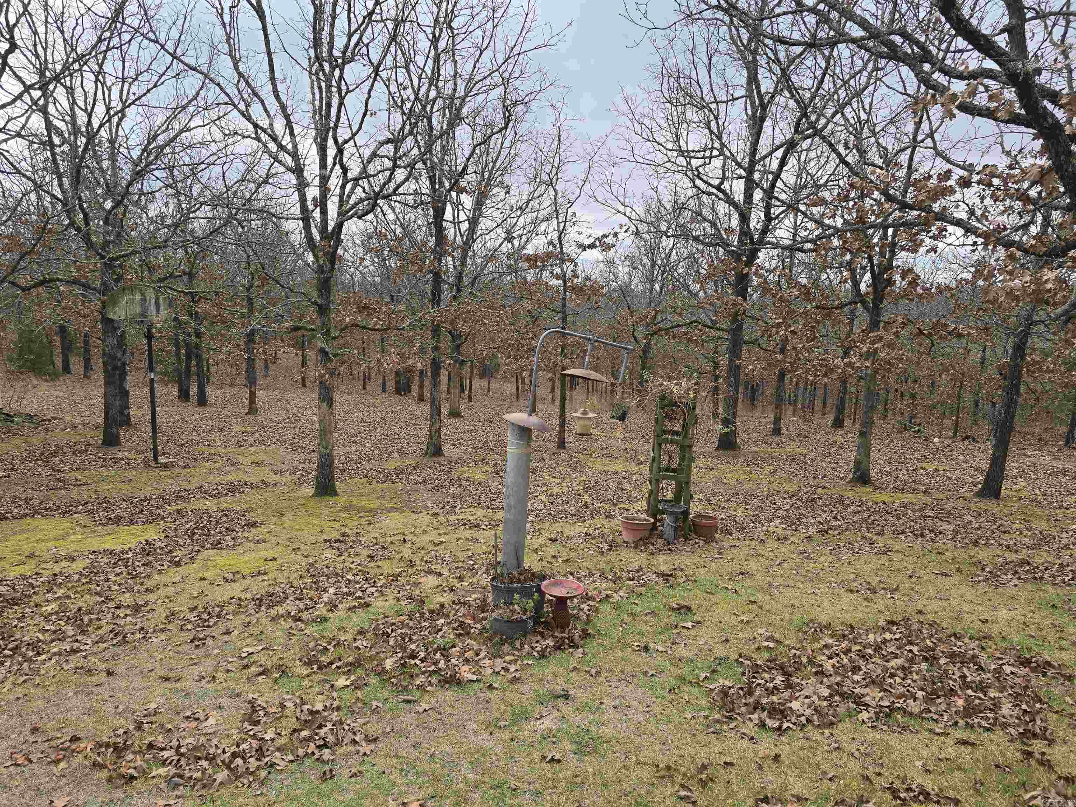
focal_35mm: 23
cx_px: 538
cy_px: 404
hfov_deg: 73.9
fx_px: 715
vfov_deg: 58.9
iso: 12
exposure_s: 1/282
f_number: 1.7
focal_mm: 6.3
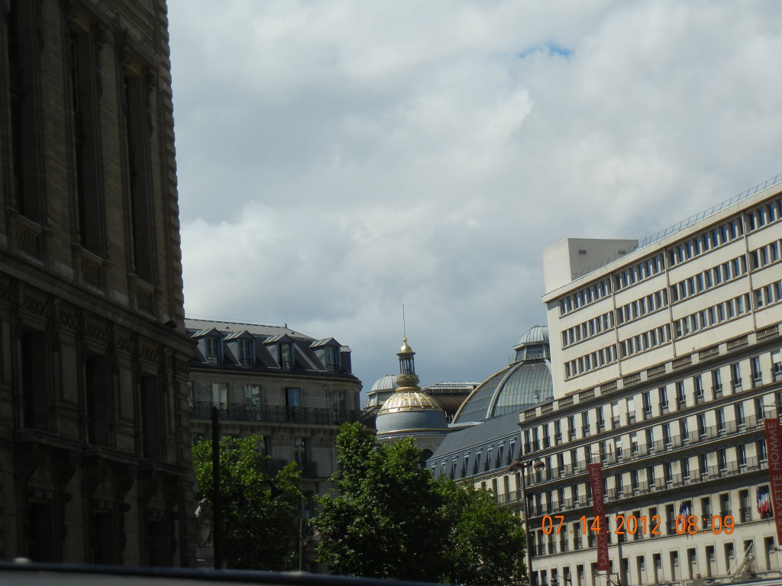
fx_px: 2011
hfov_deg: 22.0
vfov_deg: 16.6
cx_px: 391
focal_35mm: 89
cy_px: 293
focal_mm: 16
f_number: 8.8
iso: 160
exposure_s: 1/455
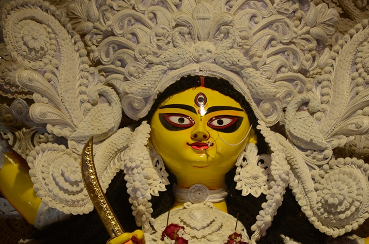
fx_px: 1806
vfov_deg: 7.7
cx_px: 199
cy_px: 132
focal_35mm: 177
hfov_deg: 11.7
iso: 500
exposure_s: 1/100
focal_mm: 105
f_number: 5.6
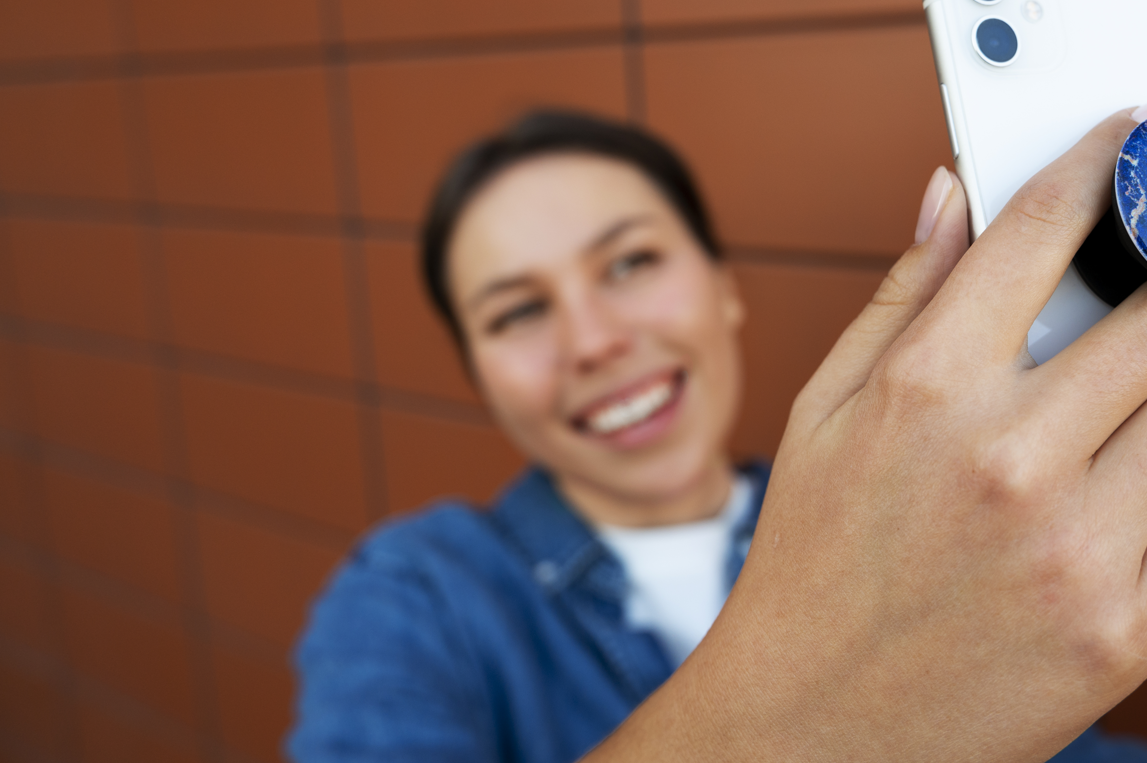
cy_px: 302
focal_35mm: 38
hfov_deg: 50.0
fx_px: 1210
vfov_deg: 34.9
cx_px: 751
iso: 500
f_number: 4.5
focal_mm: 28
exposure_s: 1/250
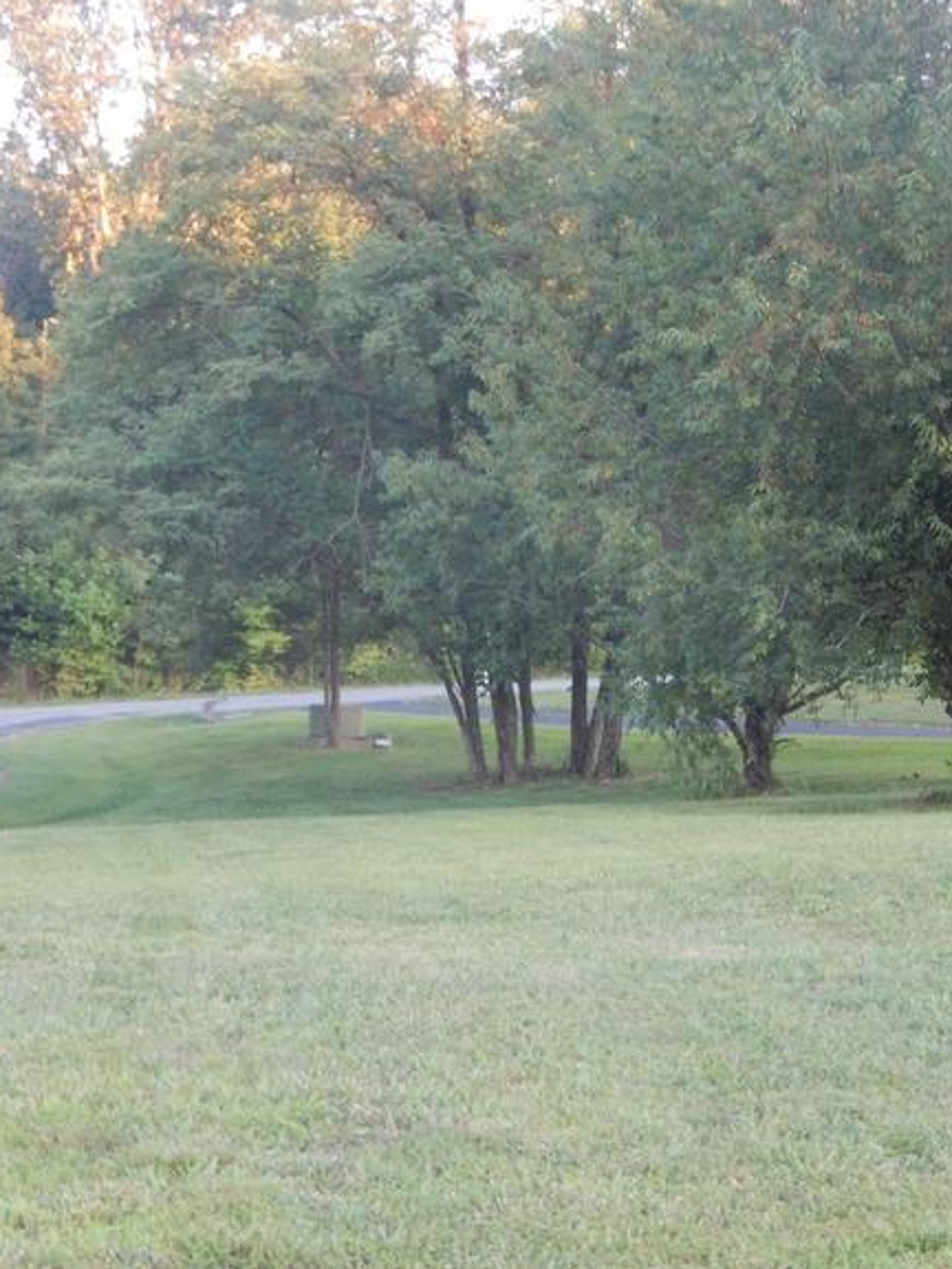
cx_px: 549
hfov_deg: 16.4
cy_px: 634
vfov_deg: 21.8
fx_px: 3300
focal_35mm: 90
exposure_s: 1/30
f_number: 4.8
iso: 250
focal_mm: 12
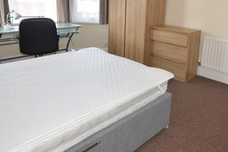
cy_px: 42
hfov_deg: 64.7
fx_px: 177
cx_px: 140
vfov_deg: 45.1
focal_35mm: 28
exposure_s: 1/100
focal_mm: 10
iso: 400
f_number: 5
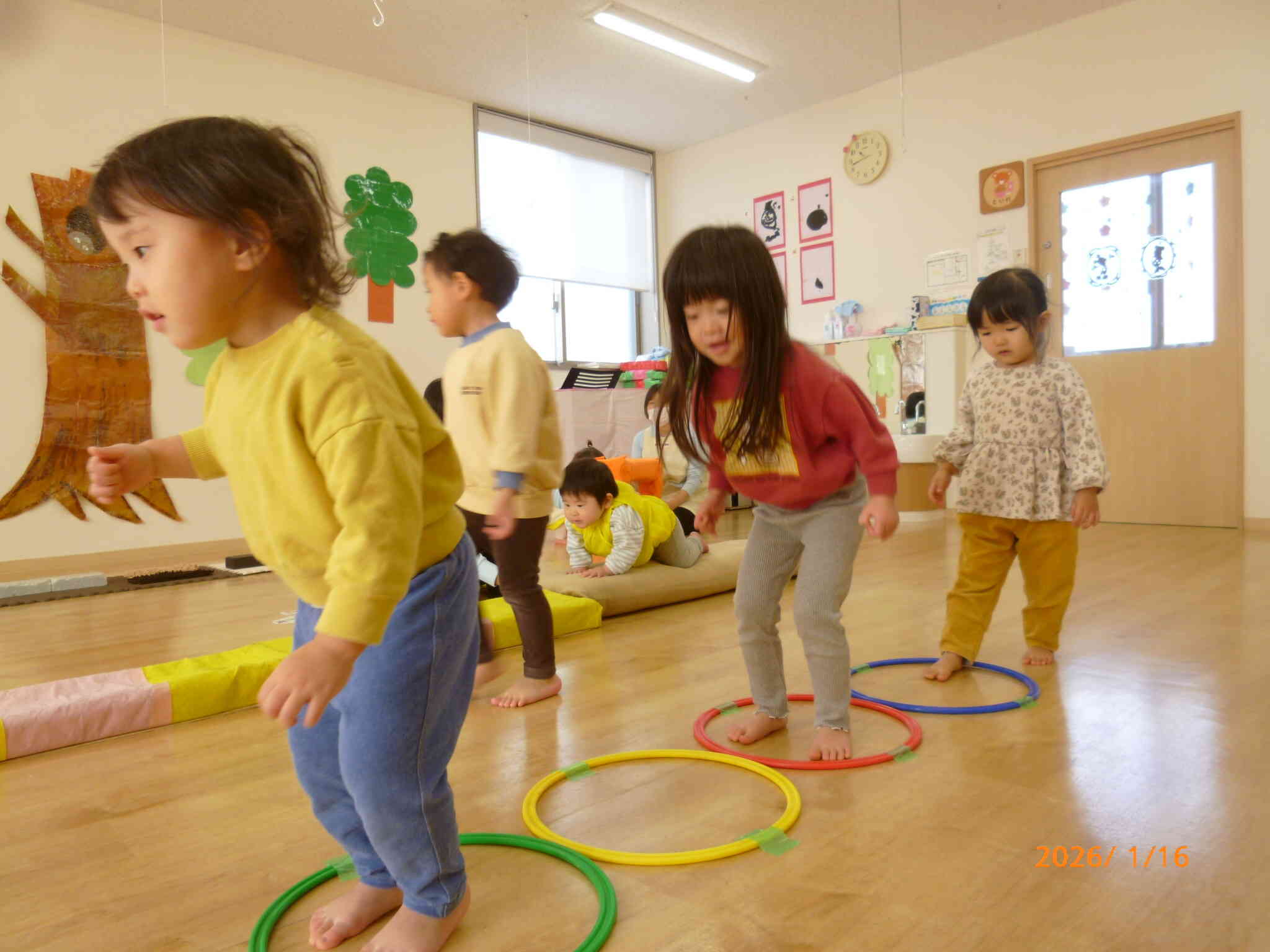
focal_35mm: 24
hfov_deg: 71.6
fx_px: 881
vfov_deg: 56.8
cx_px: 635
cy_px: 476
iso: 100
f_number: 2.5
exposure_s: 1/80
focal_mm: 4.3
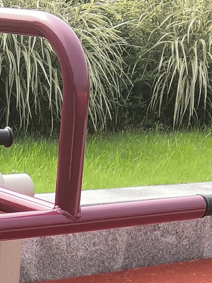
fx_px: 979
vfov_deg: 15.3
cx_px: -41
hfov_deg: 12.1
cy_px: 409
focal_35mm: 120
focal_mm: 3.95
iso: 50
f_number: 1.8
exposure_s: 1/516
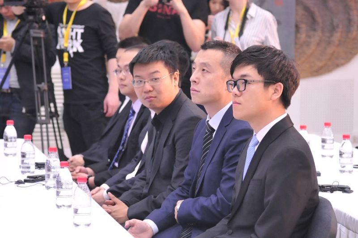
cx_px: 179
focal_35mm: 150
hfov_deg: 13.7
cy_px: 119
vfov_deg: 9.1
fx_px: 1490
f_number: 4.5
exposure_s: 1/80
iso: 1250
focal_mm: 100
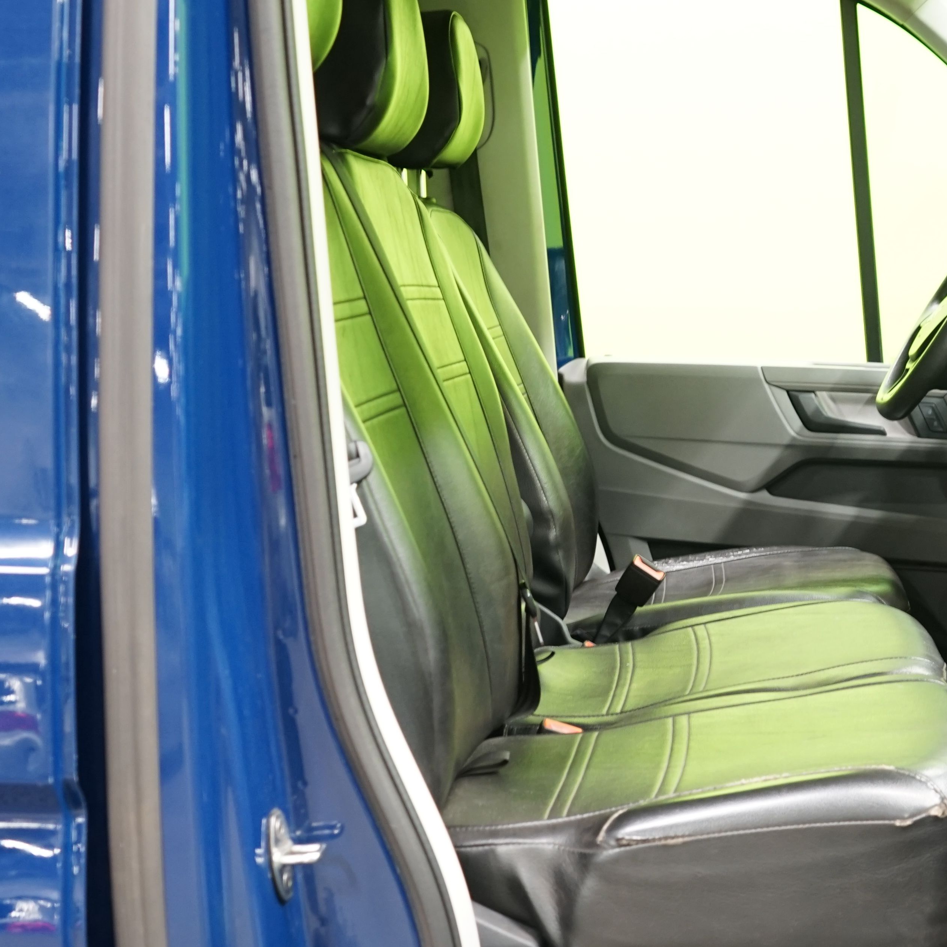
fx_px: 2507
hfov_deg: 20.8
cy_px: 523
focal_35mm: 81
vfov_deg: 21.4
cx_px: 923
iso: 800
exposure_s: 1/10
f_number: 5
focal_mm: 40
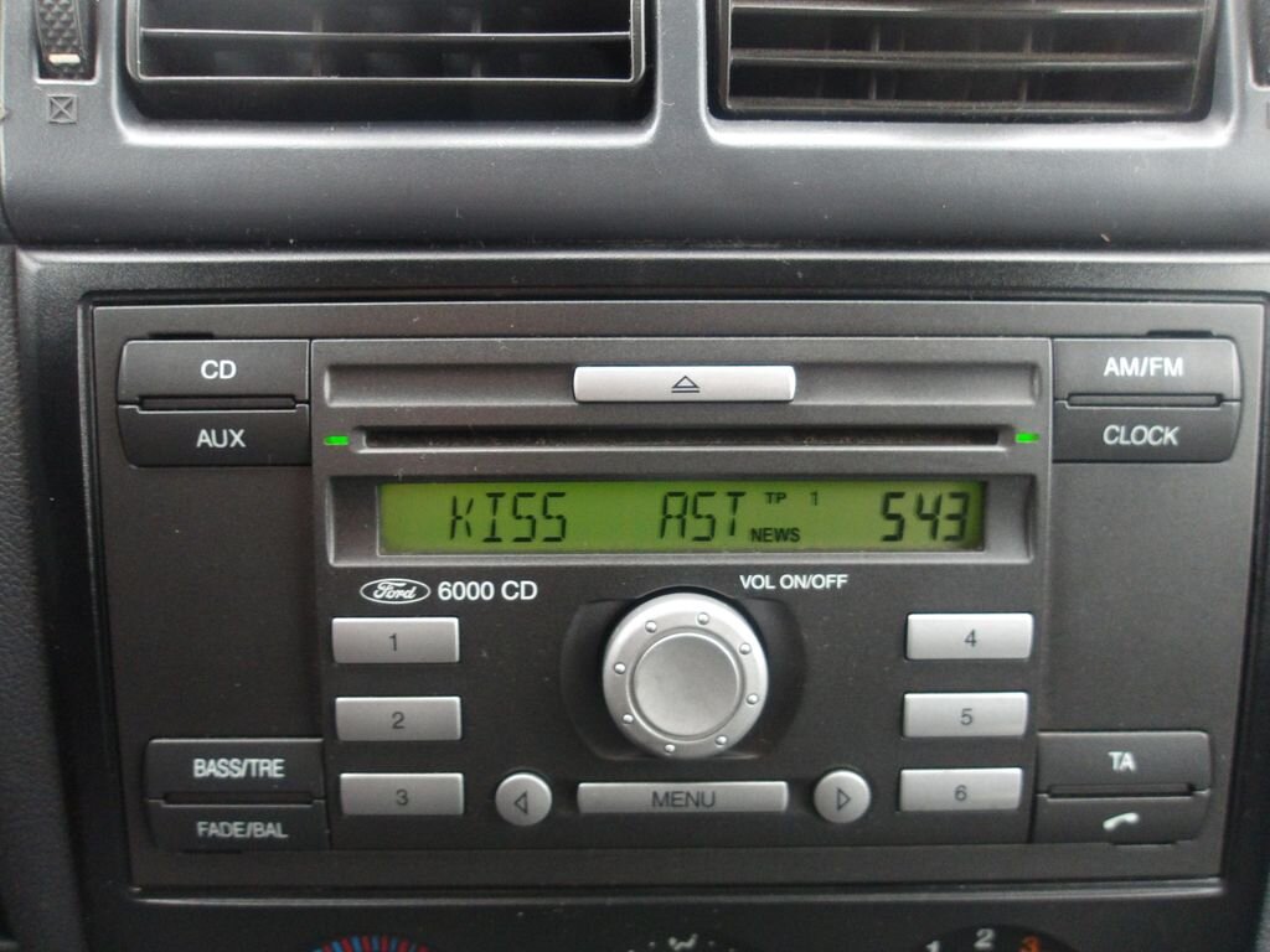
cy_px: 476
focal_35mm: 27
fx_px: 991
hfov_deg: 65.3
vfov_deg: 51.4
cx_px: 635
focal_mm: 4.9
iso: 609
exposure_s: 1/15
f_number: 3
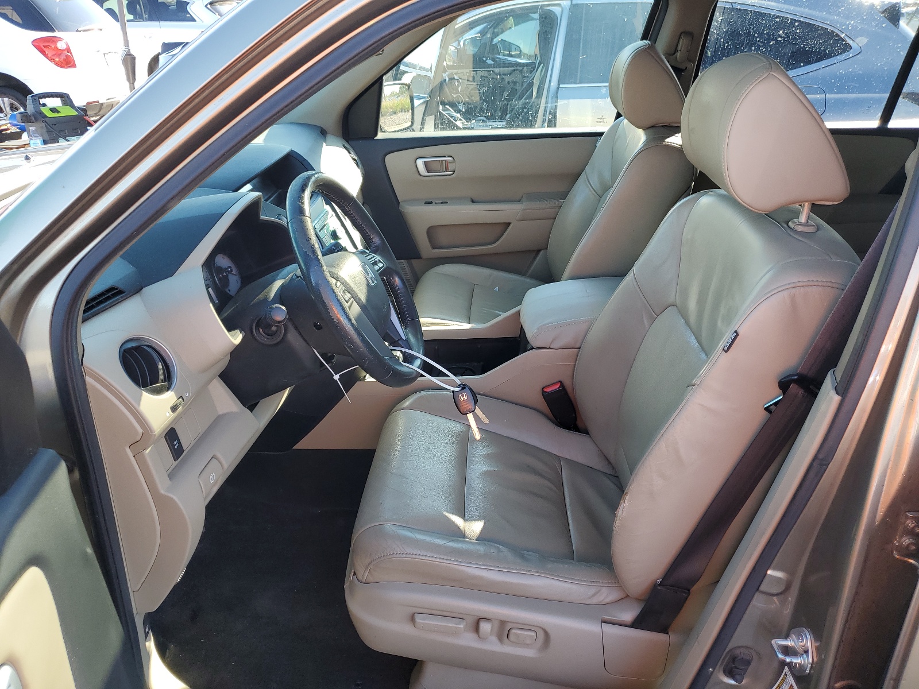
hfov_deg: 67.3
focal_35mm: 26
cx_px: 460
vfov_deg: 53.1
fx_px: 690
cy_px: 344
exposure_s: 1/222
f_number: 1.5
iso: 50
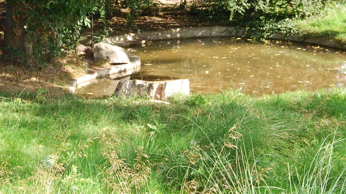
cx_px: 152
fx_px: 771
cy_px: -18
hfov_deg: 25.3
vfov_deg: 14.1
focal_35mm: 84
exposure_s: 1/125
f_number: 5.6
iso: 180
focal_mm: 26
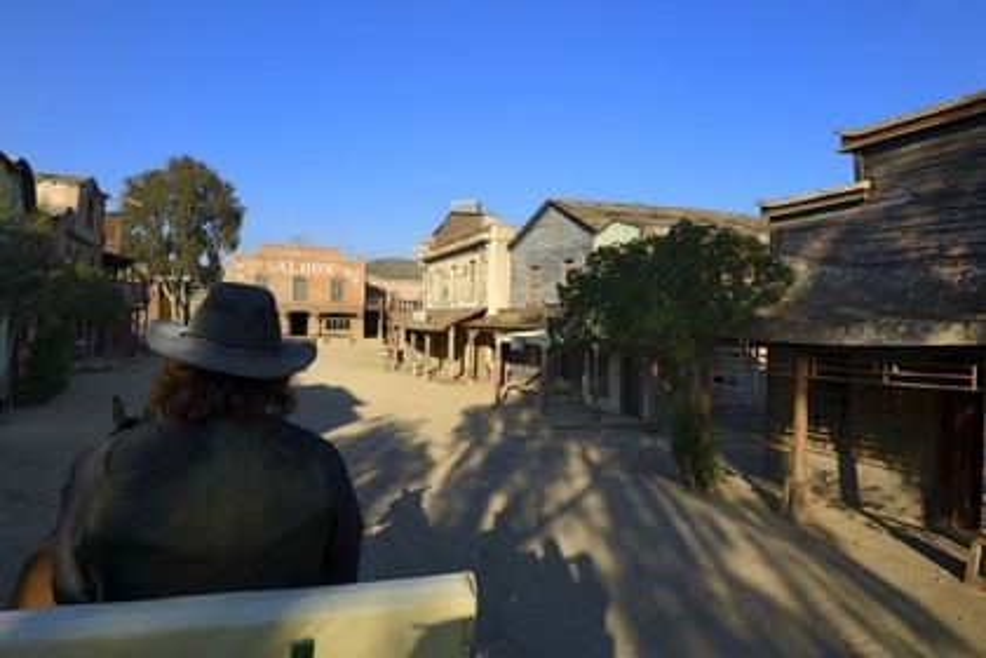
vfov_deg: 53.1
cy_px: 329
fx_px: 657
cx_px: 493
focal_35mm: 24
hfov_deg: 73.7
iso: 200
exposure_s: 1/320
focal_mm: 24
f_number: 9
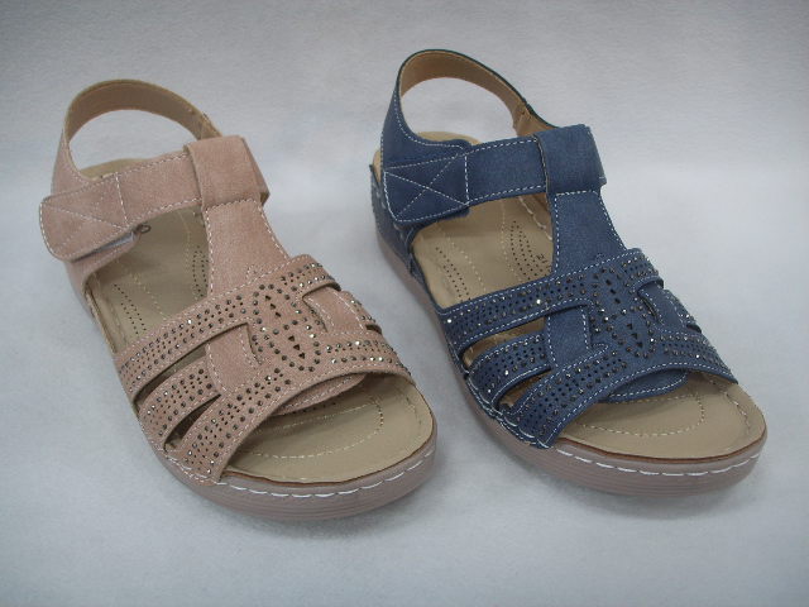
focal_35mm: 39
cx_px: 404
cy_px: 304
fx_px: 911
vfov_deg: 36.8
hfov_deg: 47.9
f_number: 3.5
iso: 63
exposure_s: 1/20
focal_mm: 6.6
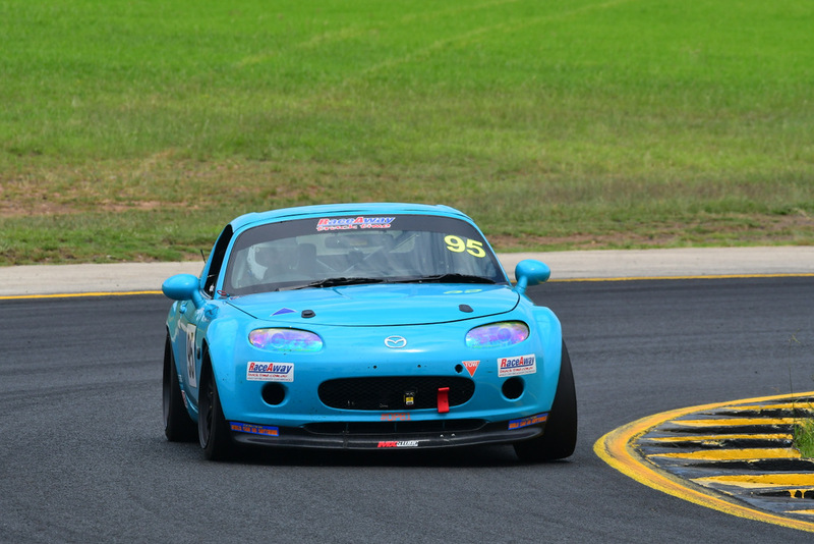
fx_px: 10857
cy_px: 272
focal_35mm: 480
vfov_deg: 2.9
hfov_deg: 4.3
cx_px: 407
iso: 500
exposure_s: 1/640
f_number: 11
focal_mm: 320
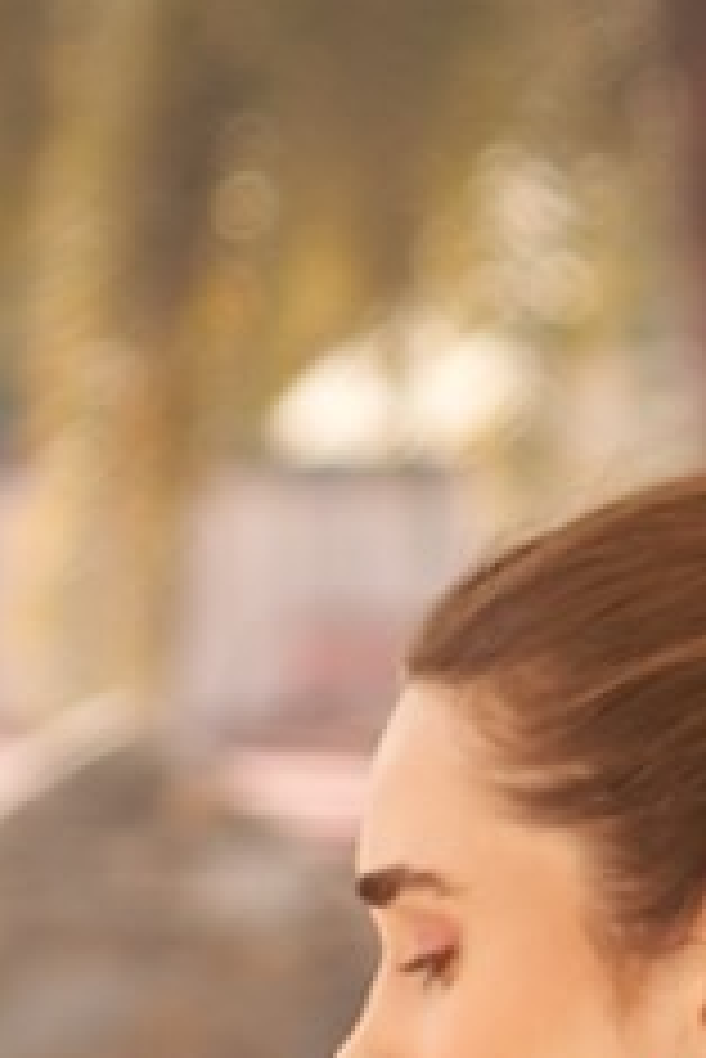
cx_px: 726
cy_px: 3275
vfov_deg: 3.0
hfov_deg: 2.1
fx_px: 19679
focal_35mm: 670
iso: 50
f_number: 2.8
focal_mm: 70
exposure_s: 1/400
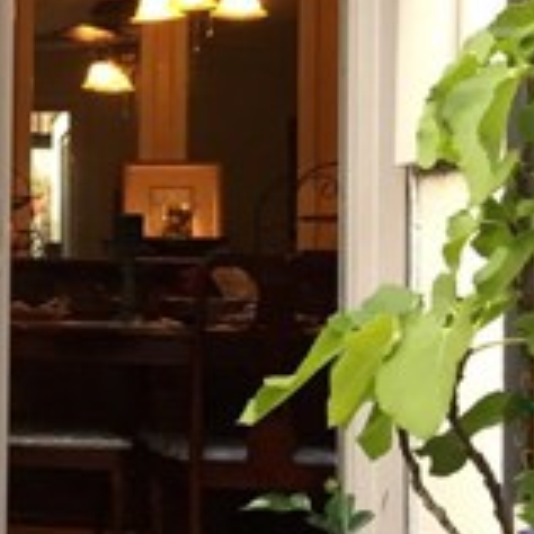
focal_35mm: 104
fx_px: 1815
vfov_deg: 16.7
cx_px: -541
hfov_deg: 14.0
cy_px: 240
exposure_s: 1/30
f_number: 2.2
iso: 40
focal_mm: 4.15
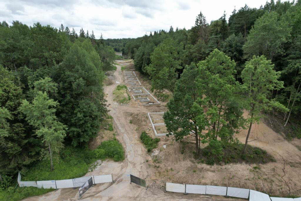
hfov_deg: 78.6
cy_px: 100
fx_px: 184
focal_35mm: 22
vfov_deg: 57.2
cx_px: 150
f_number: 2.8
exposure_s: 1/1000
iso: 100
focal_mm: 8.38
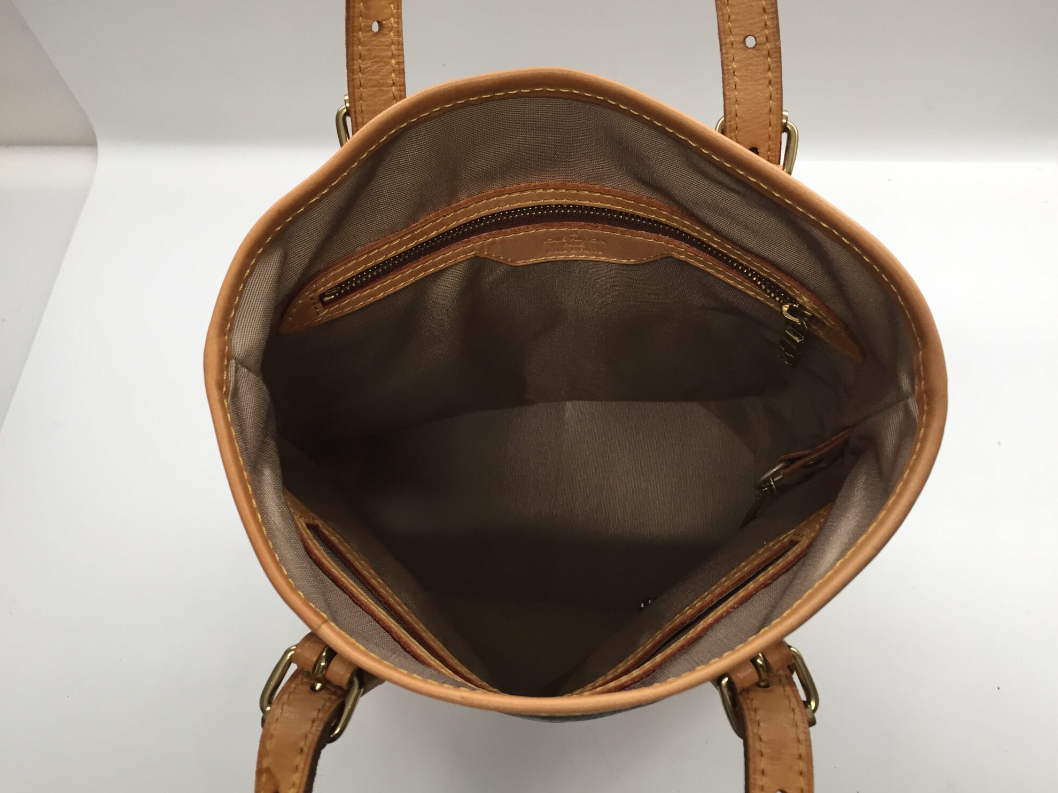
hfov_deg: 60.0
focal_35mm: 30
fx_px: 917
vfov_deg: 46.8
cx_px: 545
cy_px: 406
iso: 32
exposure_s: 1/30
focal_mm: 4.15
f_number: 2.2
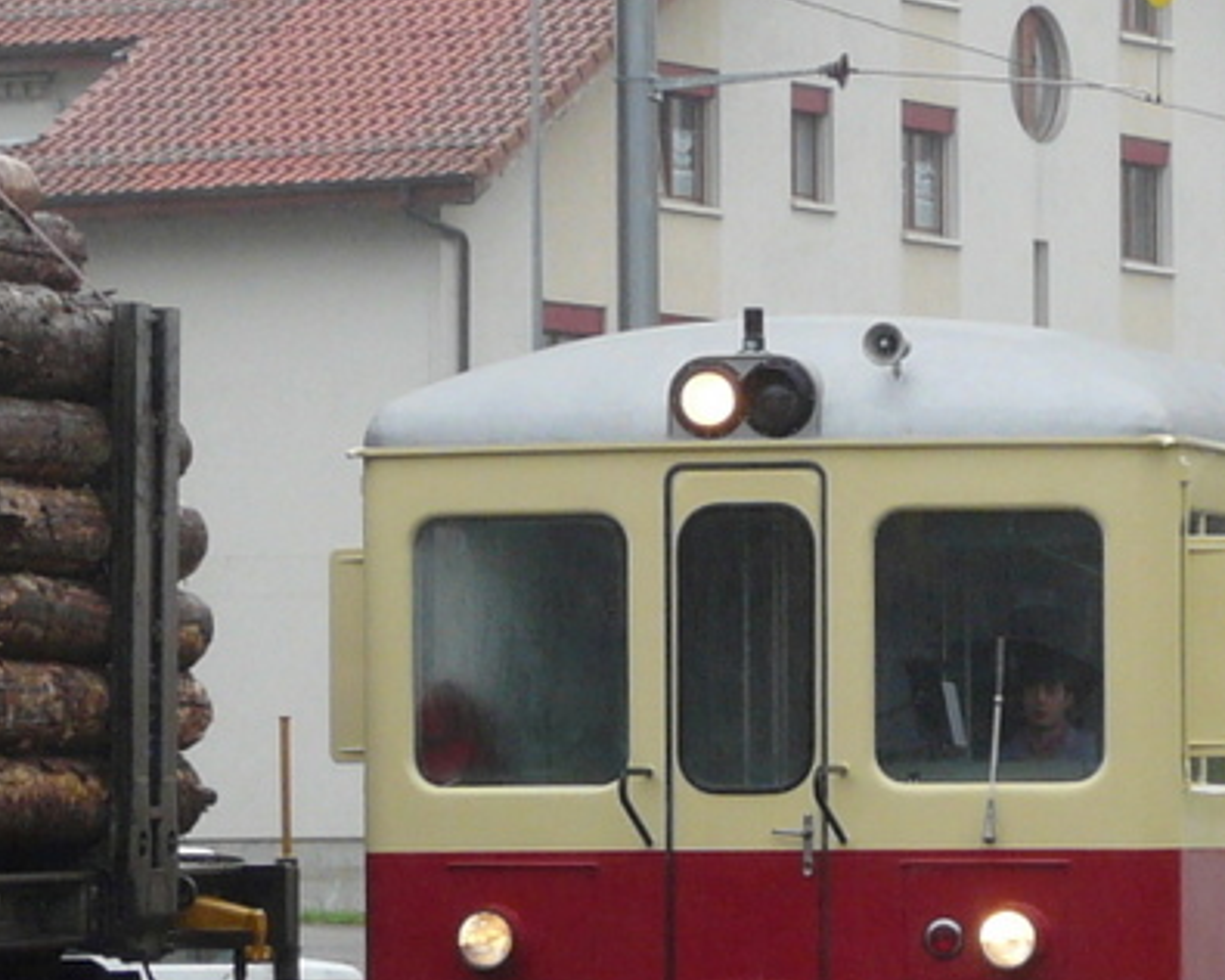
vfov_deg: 9.3
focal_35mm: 166
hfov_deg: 11.5
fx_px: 6018
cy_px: 681
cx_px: 1185
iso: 100
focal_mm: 11.1
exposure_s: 1/160
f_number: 4
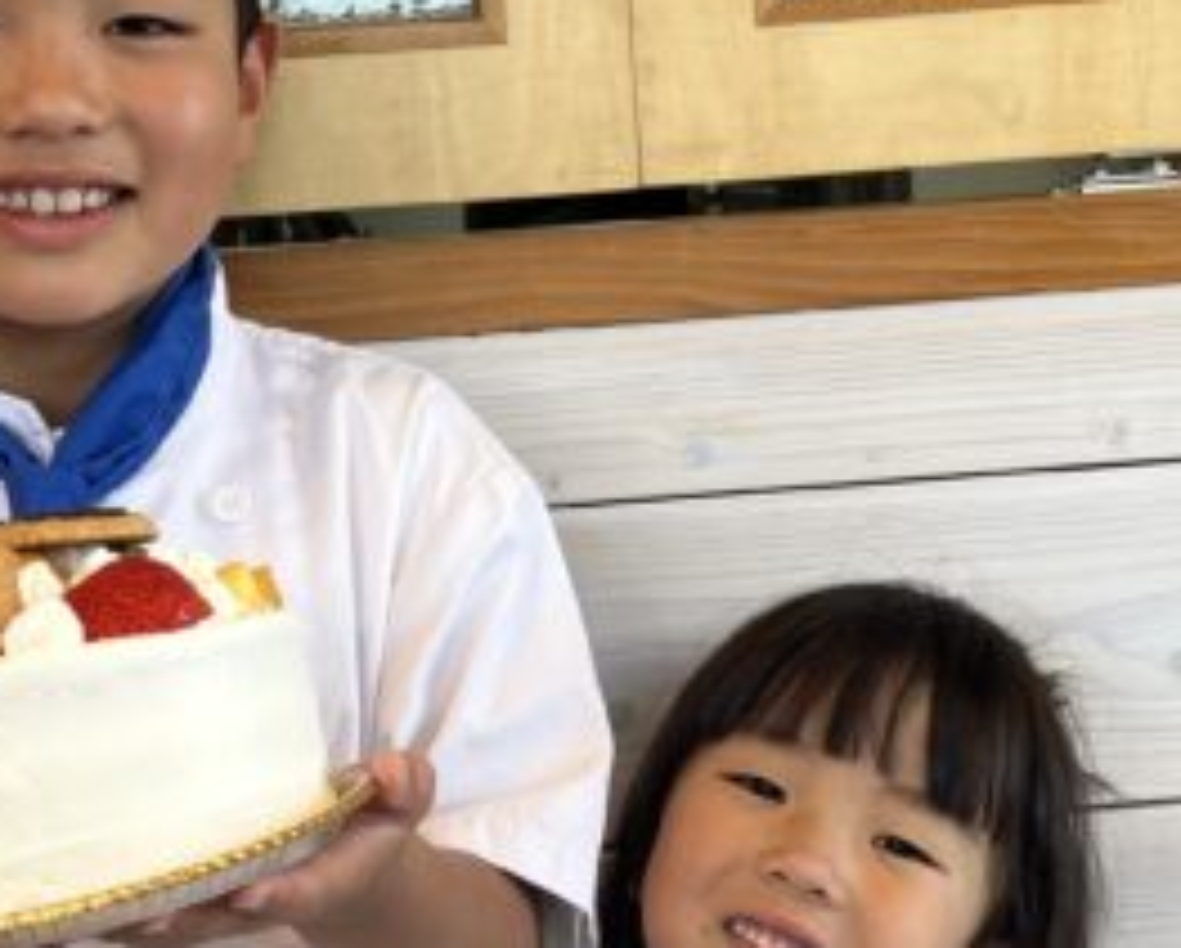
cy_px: 625
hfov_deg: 25.7
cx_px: 543
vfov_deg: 20.7
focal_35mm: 74
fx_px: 2589
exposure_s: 1/124
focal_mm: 5.1
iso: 32
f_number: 1.6
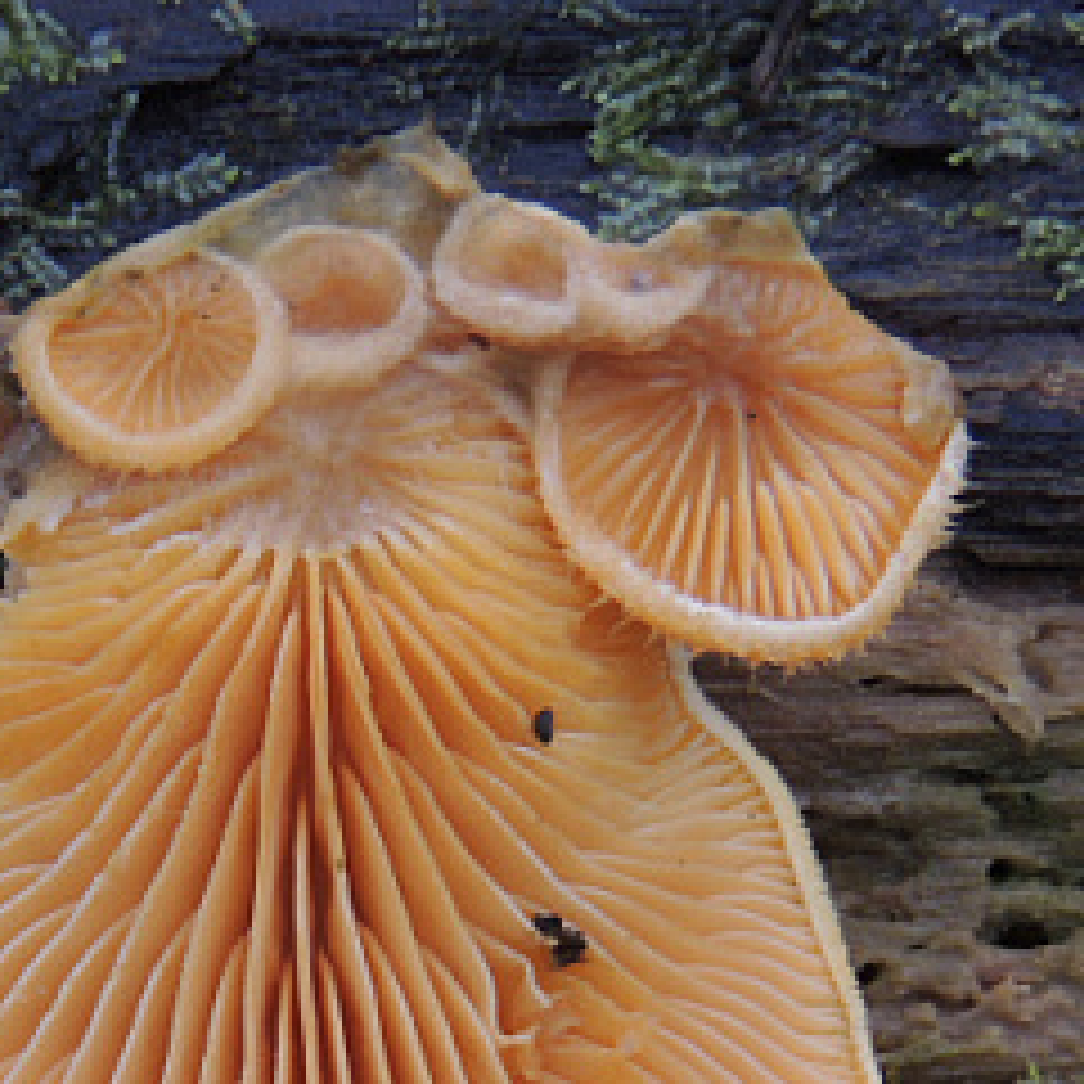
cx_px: 76
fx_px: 2905
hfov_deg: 20.6
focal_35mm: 82
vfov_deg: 20.7
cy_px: 999
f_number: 8.1
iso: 100
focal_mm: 6.2
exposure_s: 1/13
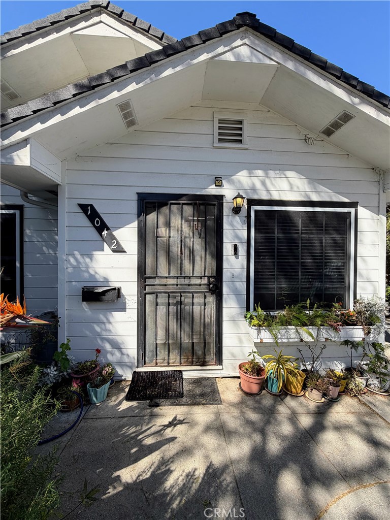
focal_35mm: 14
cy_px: 260
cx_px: 195
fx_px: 210
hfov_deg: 85.7
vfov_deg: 102.1
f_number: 2.2
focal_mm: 2.22
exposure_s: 1/613
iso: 40
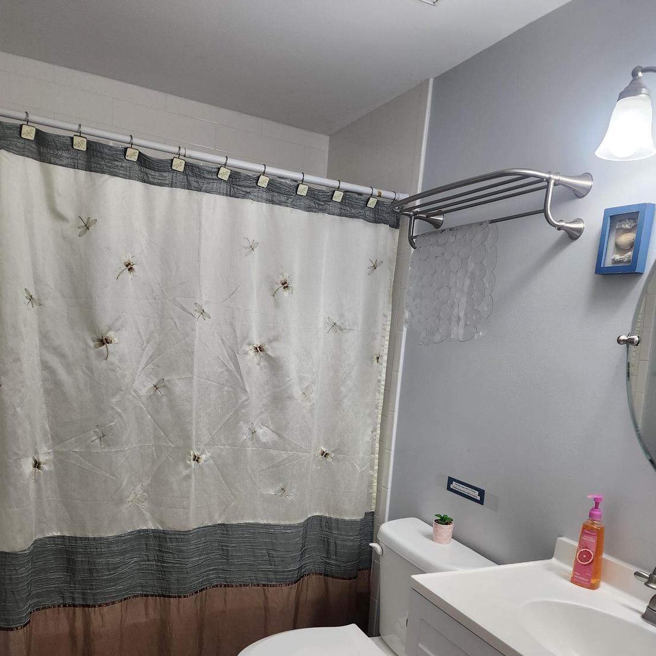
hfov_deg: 57.3
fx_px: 600
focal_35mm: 28
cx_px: 332
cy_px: 448
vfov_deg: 55.8
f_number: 1.8
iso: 125
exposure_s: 1/120
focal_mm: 6.4
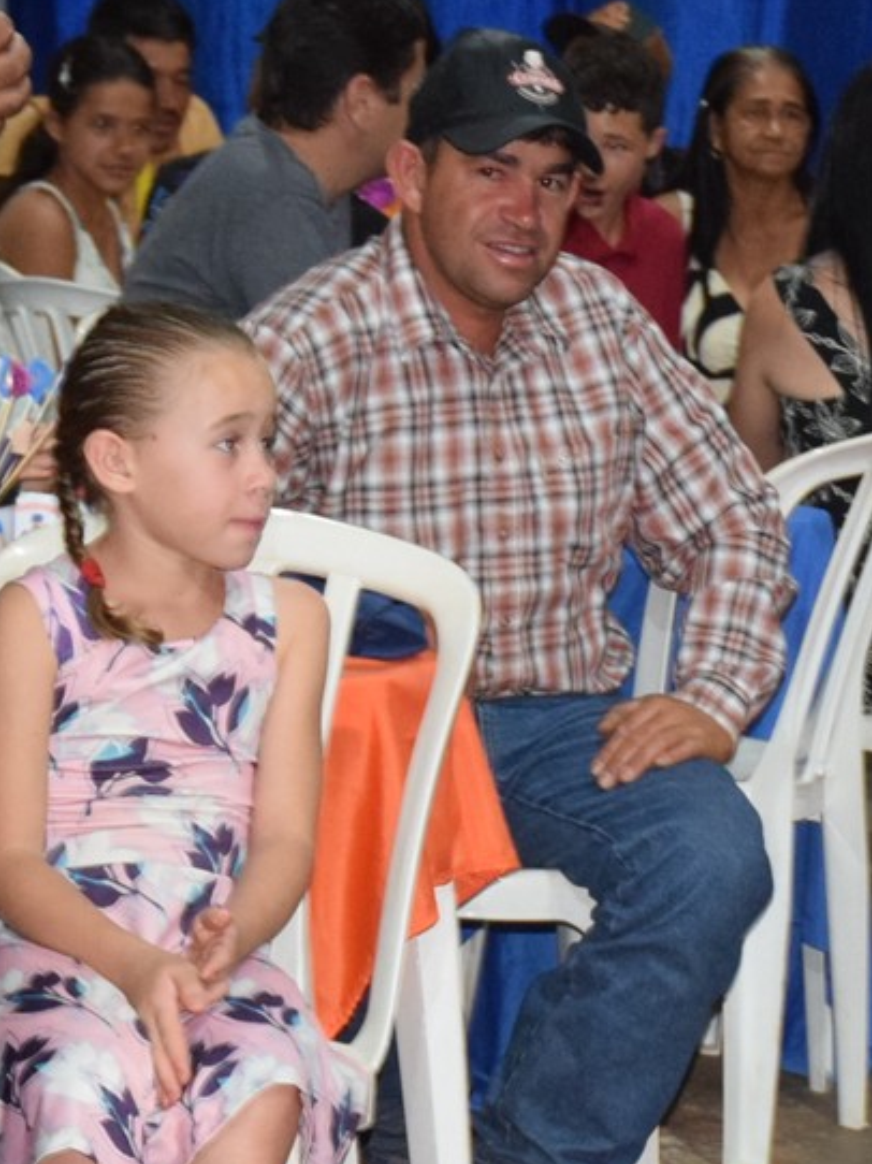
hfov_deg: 9.6
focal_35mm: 153
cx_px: 829
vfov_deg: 12.7
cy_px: 1138
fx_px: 5158
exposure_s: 1/60
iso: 2800
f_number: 4.2
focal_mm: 35
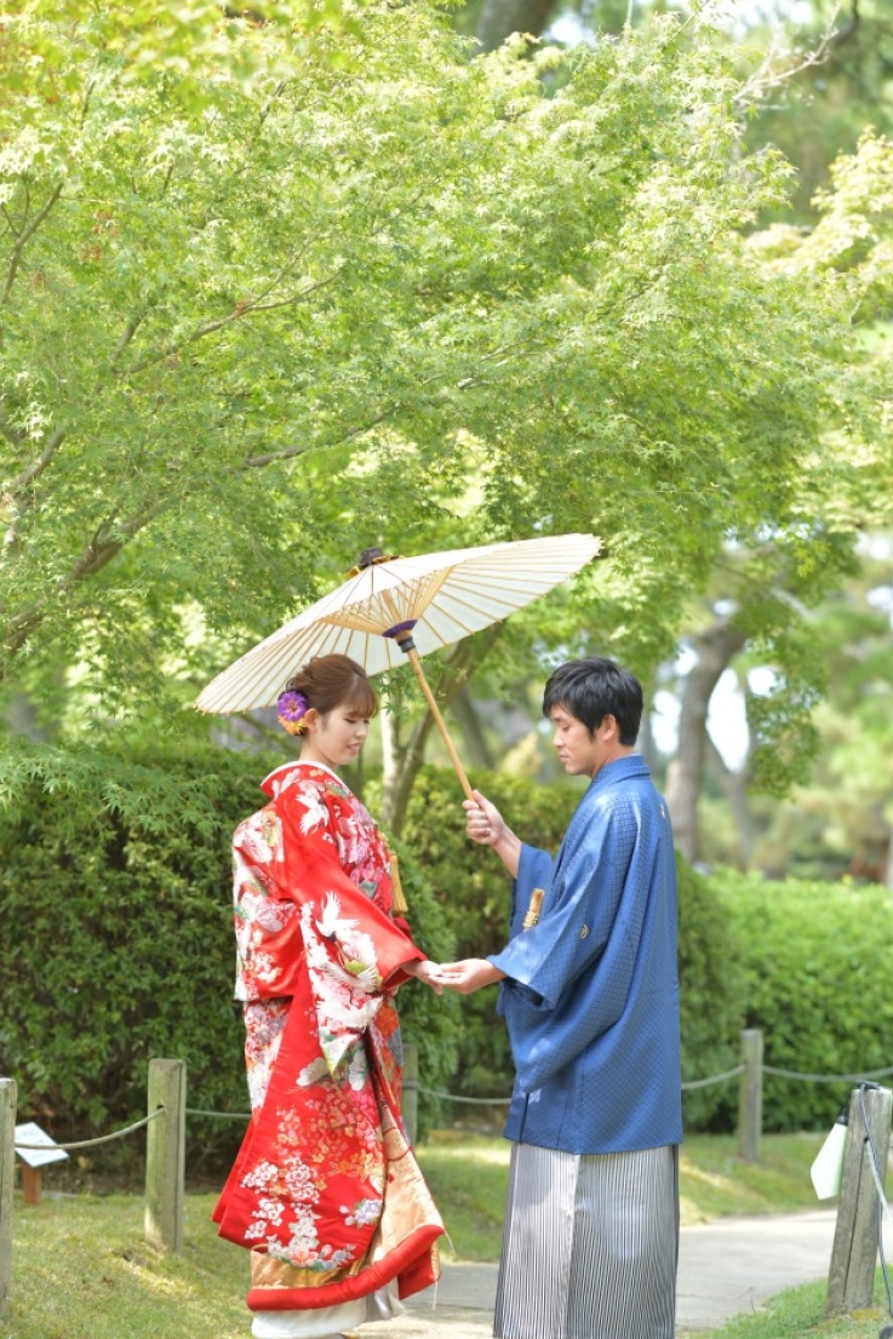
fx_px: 4240
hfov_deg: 12.0
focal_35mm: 114
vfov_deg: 17.9
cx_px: 439
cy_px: 710
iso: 100
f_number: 2.8
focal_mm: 105
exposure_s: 1/200
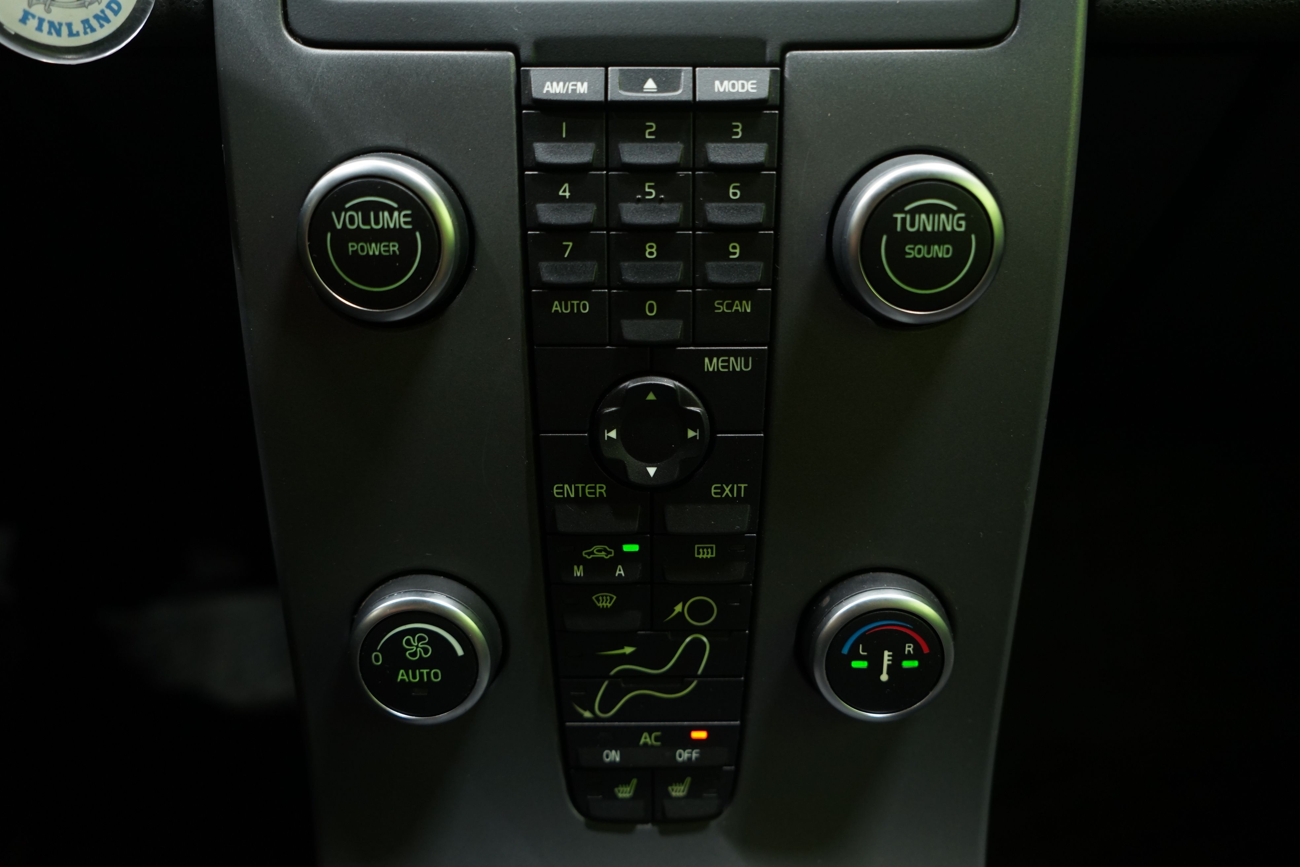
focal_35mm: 32
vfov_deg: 41.1
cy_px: 434
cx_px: 650
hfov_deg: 58.7
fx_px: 1155
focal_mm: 32
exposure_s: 1/20
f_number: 4.5
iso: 1000
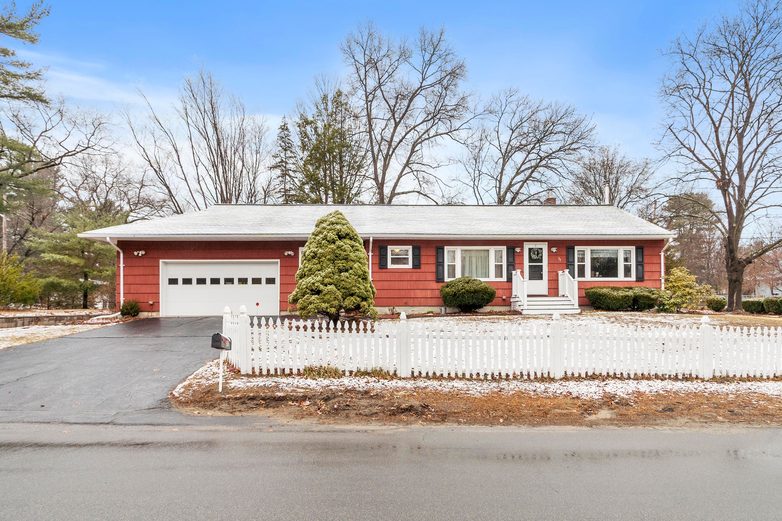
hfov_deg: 90.0
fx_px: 391
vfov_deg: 67.4
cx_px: 391
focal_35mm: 18
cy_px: 260
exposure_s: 1/60
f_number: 8
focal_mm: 12
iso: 200
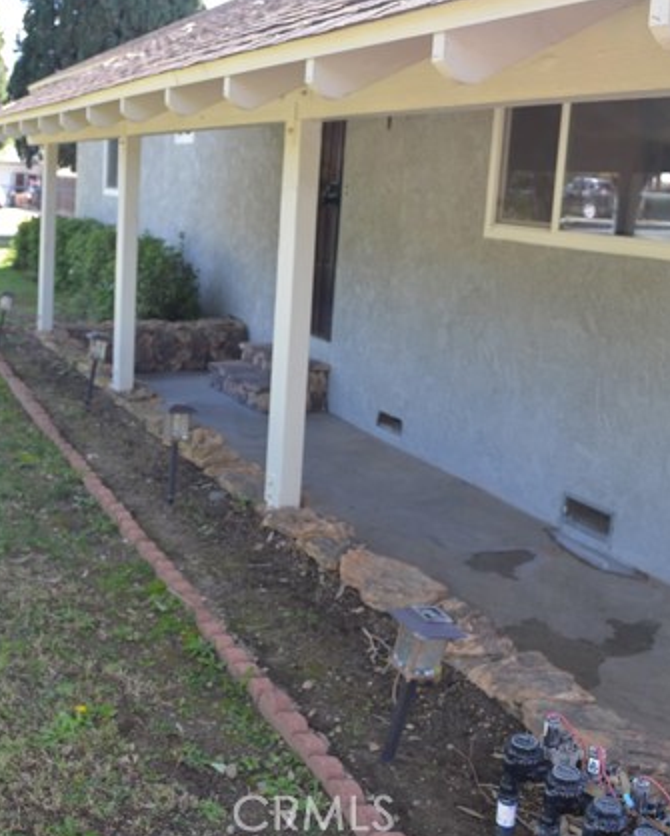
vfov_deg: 42.9
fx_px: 1065
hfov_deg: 34.7
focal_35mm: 43
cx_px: 246
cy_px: 418
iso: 220
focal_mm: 20
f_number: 5.6
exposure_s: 1/125
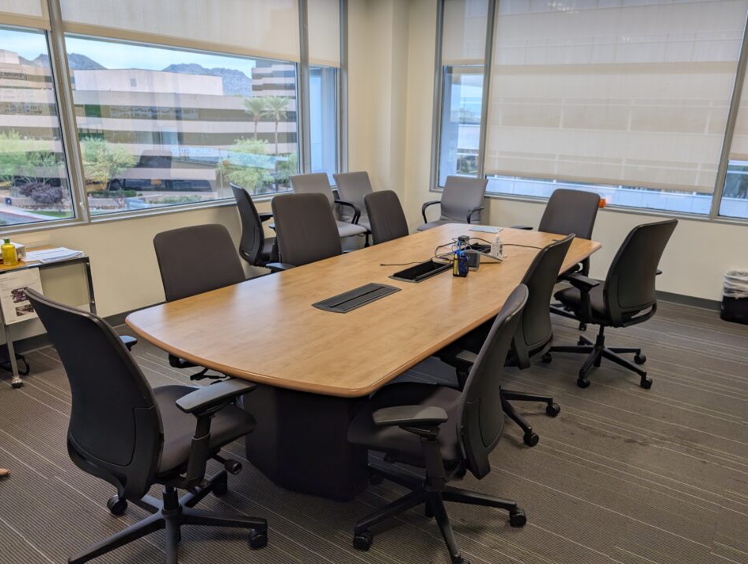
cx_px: 397
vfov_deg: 53.1
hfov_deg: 67.2
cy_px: 304
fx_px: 563
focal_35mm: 26
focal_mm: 6.9
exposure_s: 1/49.2
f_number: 1.68
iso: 37
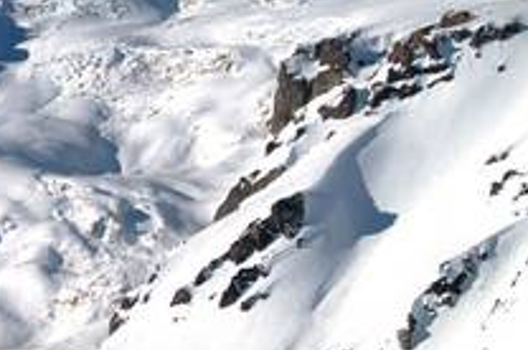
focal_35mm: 104
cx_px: -3
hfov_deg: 19.1
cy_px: 179
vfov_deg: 13.1
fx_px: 1523
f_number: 9
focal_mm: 24
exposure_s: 1/320
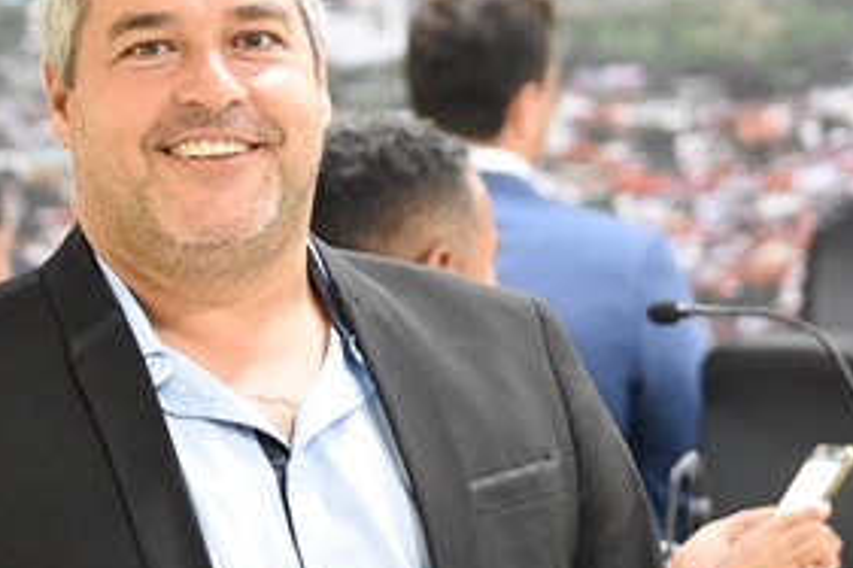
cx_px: 258
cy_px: 413
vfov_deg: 4.4
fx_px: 7459
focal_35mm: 315
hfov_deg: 6.5
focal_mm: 92
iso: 6400
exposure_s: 1/60
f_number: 5
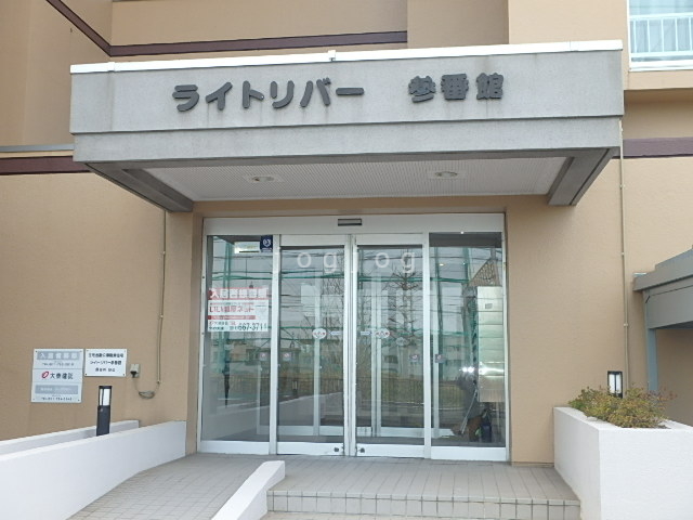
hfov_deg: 47.9
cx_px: 346
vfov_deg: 36.8
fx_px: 781
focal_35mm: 39
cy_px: 260
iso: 125
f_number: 5.1
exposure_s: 1/80
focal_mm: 6.9
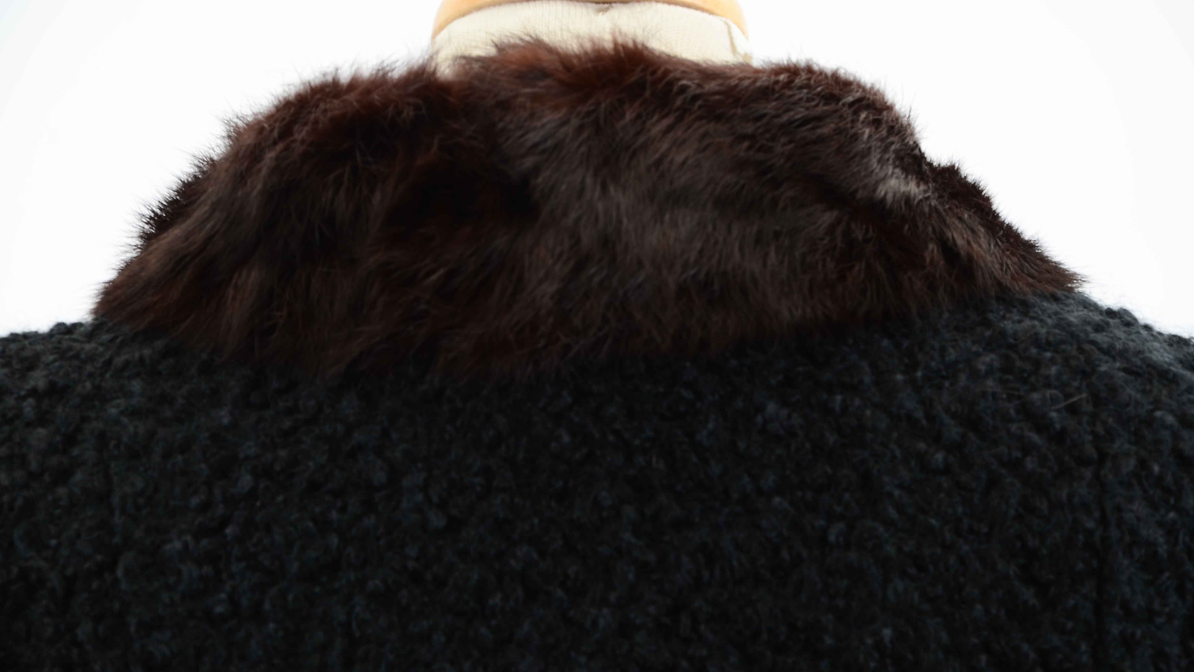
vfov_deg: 7.3
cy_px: 349
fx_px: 5240
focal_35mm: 166
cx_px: 597
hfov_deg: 13.0
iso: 160
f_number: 7.1
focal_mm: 105
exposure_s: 1/80
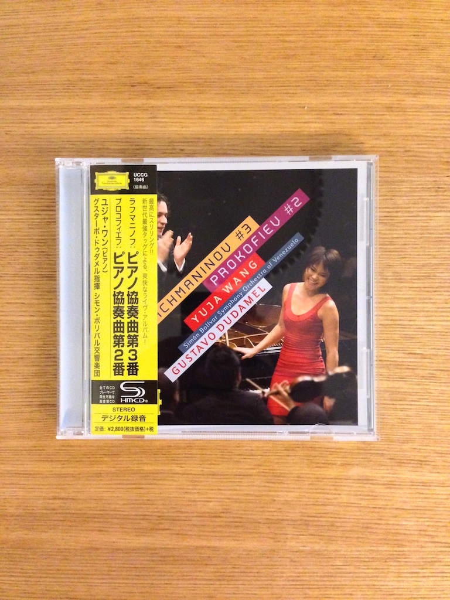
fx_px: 572
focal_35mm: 33
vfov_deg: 55.4
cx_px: 225
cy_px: 300
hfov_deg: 42.9
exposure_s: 1/15
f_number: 2.4
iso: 800
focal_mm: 4.12
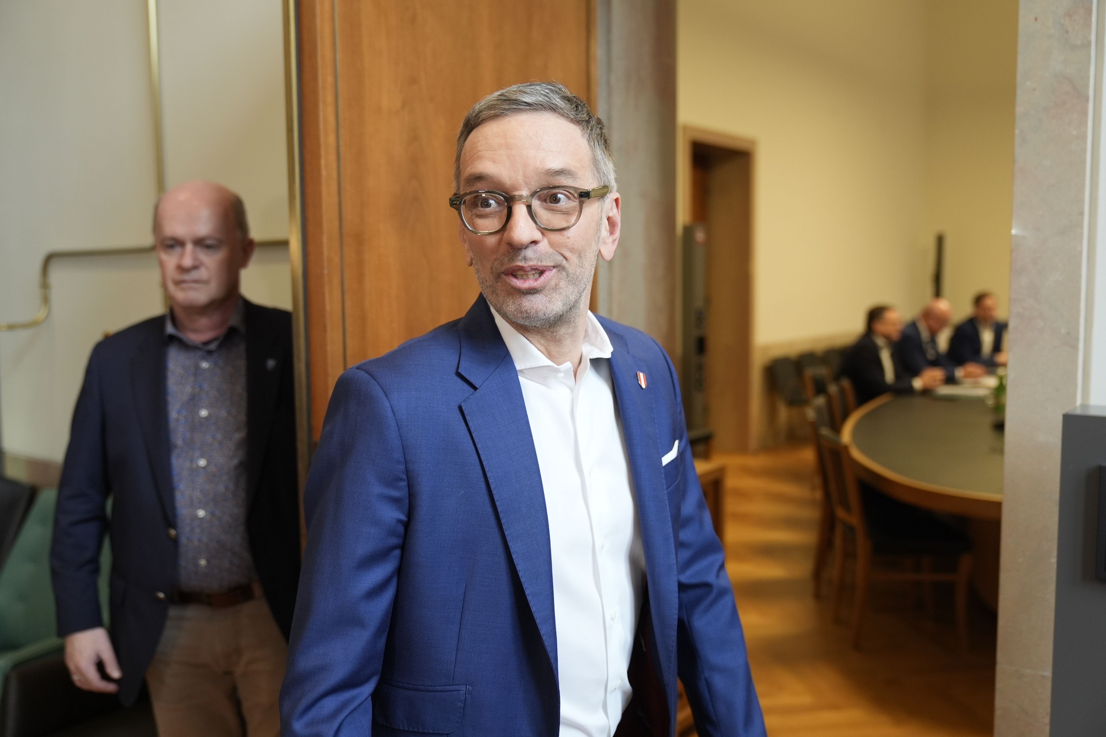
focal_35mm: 32
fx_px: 983
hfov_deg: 58.7
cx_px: 553
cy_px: 368
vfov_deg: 41.1
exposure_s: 1/400
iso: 1250
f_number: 2.8
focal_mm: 32
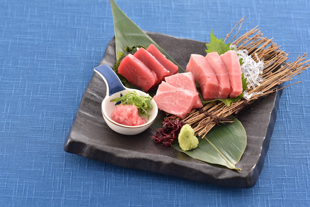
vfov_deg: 11.5
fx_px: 1025
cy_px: 92
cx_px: 169
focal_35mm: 119
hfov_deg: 17.2
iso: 64
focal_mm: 105
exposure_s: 1/125
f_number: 7.1
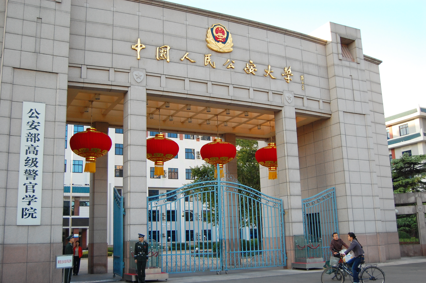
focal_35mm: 39
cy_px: 142
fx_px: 461
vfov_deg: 34.1
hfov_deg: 49.6
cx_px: 213
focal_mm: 26
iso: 400
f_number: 4
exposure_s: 1/320
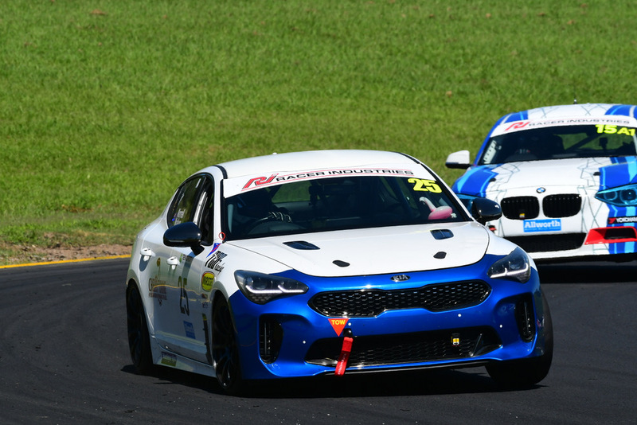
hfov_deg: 4.7
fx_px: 7699
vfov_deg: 3.2
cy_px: 212
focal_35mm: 435
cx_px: 318
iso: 320
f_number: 11
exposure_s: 1/640
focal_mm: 290
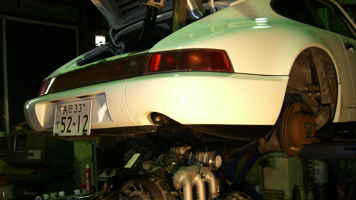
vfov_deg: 28.2
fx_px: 396
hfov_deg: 48.4
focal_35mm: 42
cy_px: 125
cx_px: 179
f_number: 2.7
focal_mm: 6.2
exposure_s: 1/60
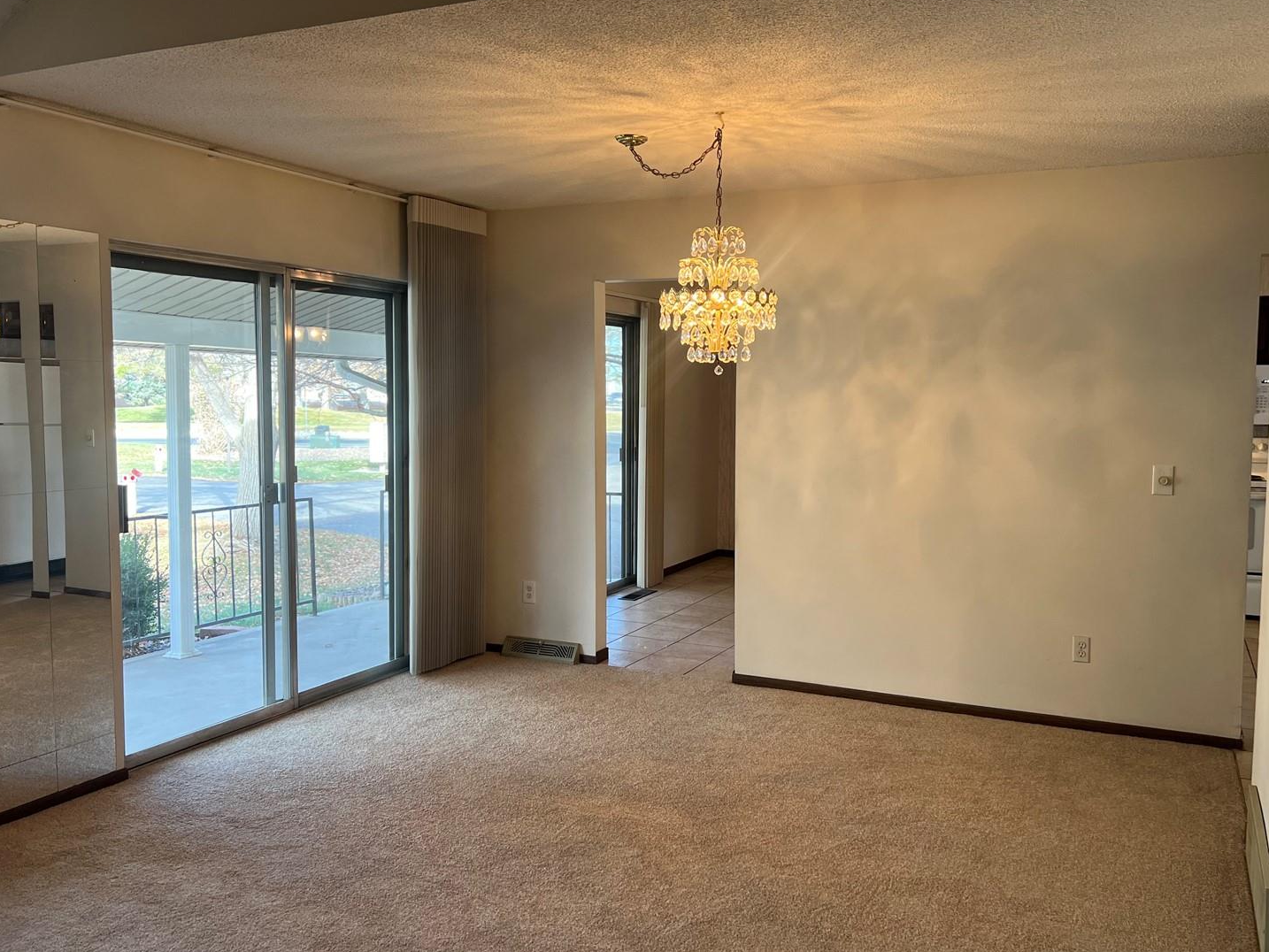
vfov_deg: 48.2
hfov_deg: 61.5
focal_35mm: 29
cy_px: 461
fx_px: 1063
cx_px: 690
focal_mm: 5.7
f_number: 1.5
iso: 100
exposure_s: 1/120
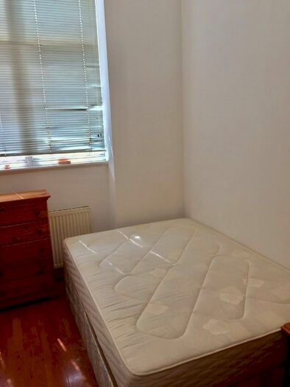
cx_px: 145
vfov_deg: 61.6
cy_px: 194
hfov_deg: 48.2
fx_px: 324
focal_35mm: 29
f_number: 2.2
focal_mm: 4.15
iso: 40
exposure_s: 1/100
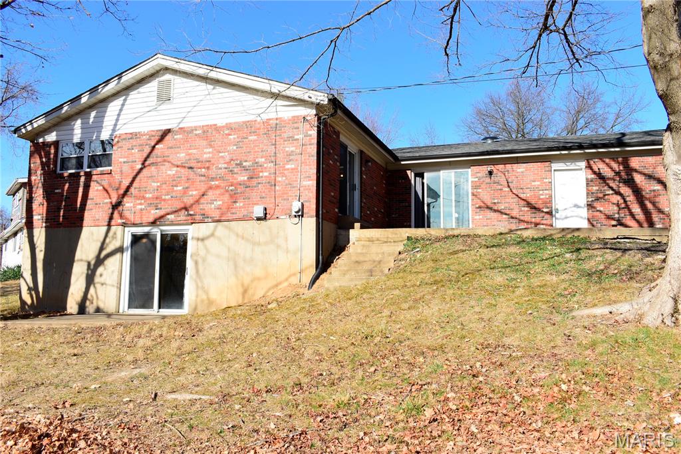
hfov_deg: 59.5
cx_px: 340
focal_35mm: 32
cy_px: 227
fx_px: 596
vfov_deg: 41.7
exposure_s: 1/200
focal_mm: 21
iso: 100
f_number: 8
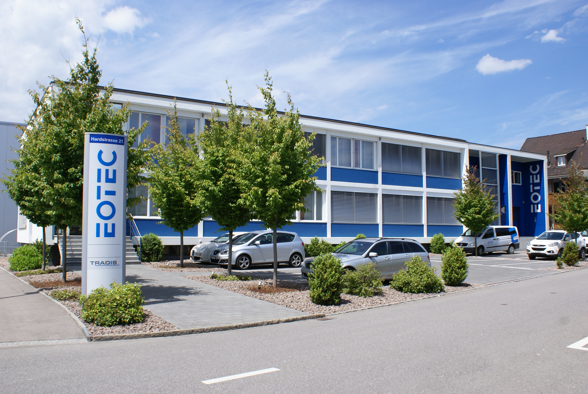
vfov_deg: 42.4
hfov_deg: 60.2
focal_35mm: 31
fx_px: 507
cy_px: 197
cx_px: 297
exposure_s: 1/250
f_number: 10
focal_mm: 20
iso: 100
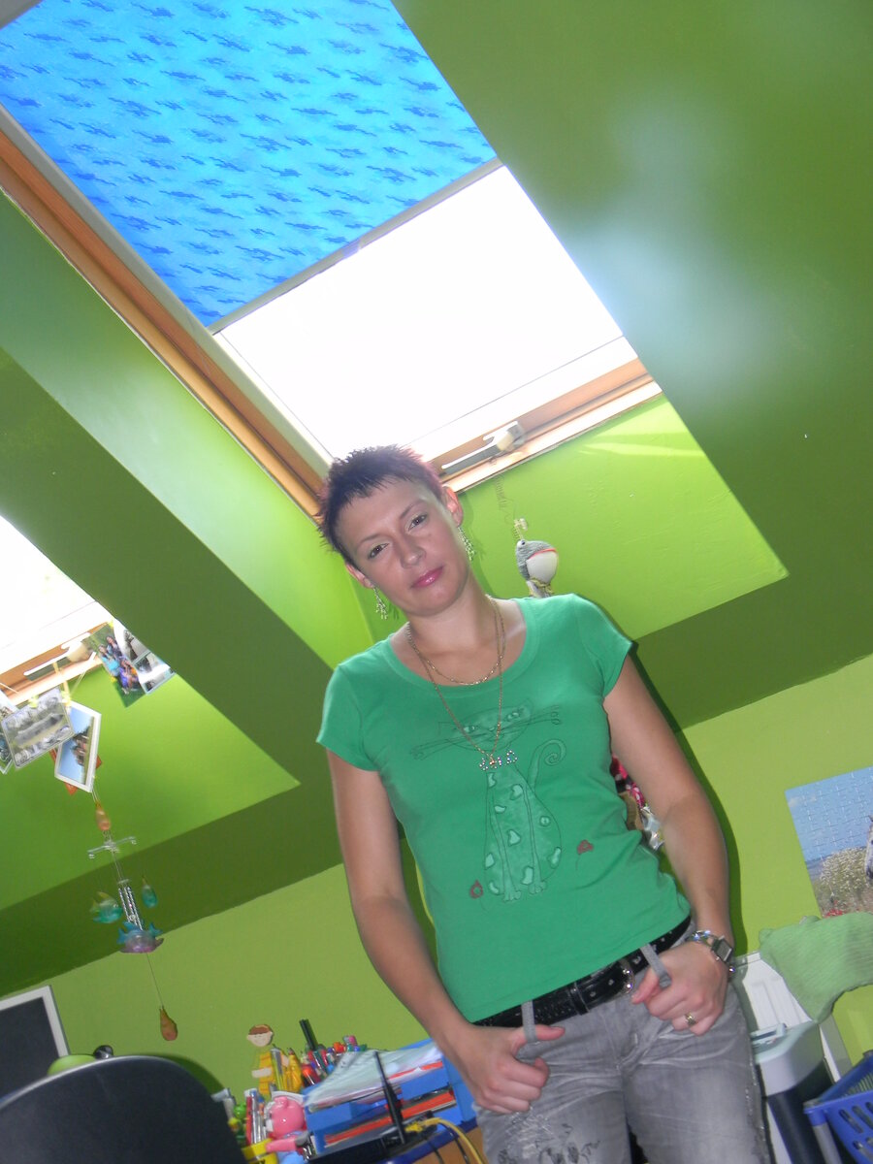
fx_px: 1580
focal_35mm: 47
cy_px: 582
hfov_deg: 30.9
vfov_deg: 40.4
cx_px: 436
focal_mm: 8.6
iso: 154
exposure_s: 1/30
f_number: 3.9
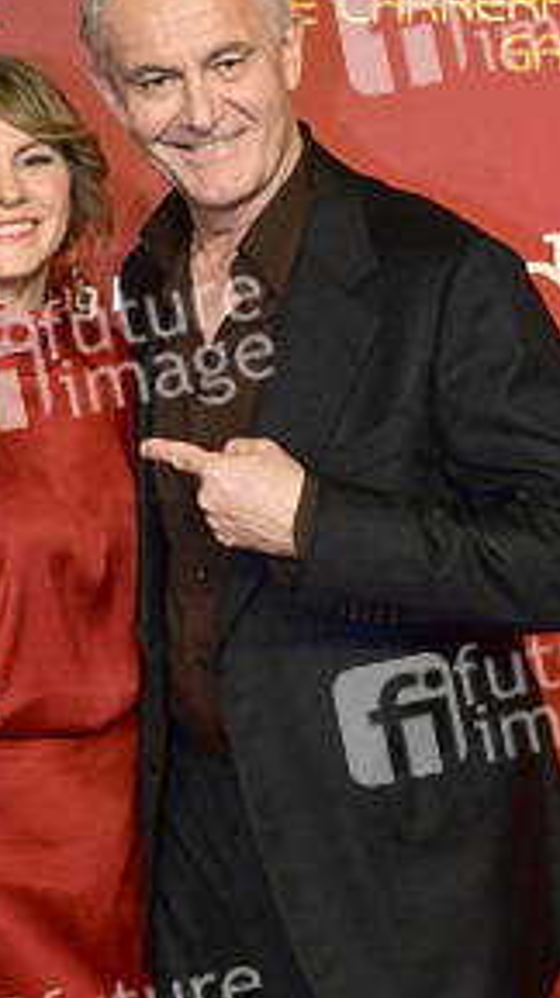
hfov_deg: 16.2
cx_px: 197
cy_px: 532
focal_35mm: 74
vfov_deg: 28.6
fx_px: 1959
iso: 1600
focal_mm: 51
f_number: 7.1
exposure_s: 1/160
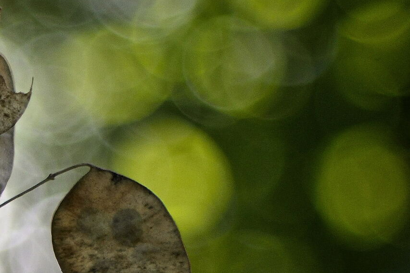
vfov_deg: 2.7
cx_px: -139
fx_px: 5771
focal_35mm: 507
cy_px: 198
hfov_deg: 4.1
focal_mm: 180
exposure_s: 1/800
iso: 1600
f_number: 5.6
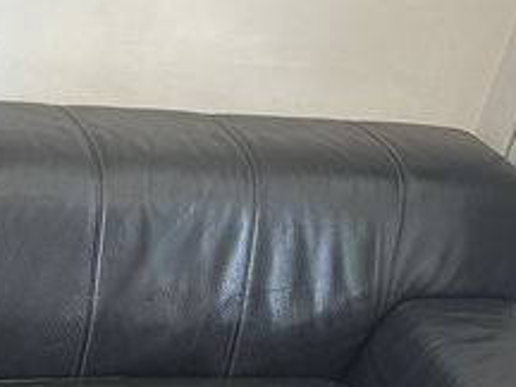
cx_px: -158
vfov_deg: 12.2
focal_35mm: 111
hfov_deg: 16.7
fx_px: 1655
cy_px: 717
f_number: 1.78
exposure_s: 1/118
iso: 160
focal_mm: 6.86
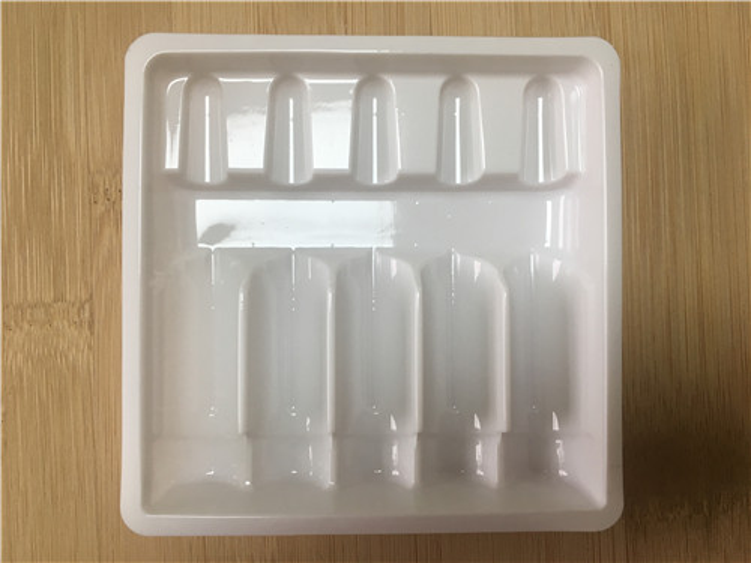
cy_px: 282
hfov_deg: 61.7
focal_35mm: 29
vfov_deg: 48.2
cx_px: 376
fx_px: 629
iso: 25
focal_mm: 4.15
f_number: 2.2
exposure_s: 1/40
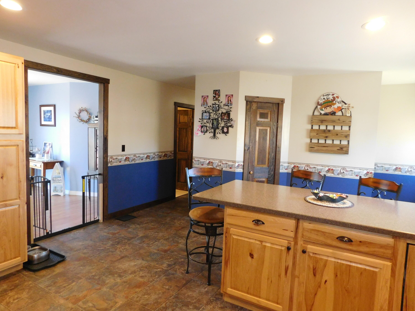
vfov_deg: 58.9
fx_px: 276
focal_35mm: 23
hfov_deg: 73.9
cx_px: 208
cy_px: 156
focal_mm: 4
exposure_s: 1/30
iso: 400
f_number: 3
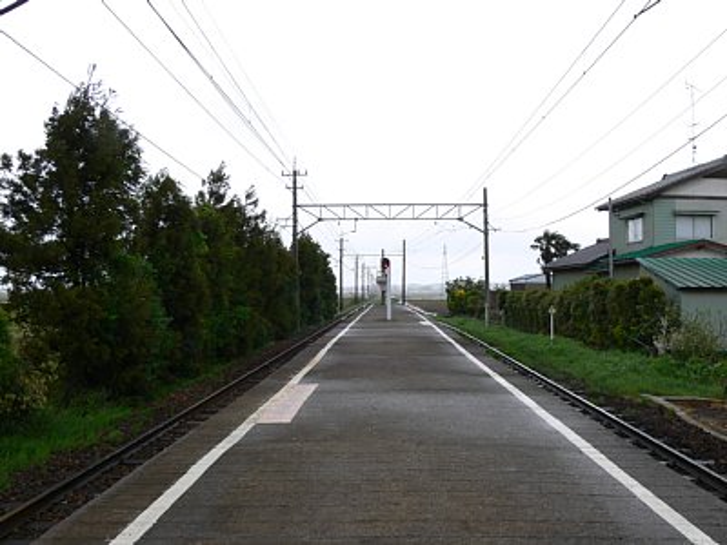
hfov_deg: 52.6
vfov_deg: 40.7
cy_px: 272
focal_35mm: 35
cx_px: 364
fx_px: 735
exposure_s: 1/125
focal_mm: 7.4
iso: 80
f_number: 5.6
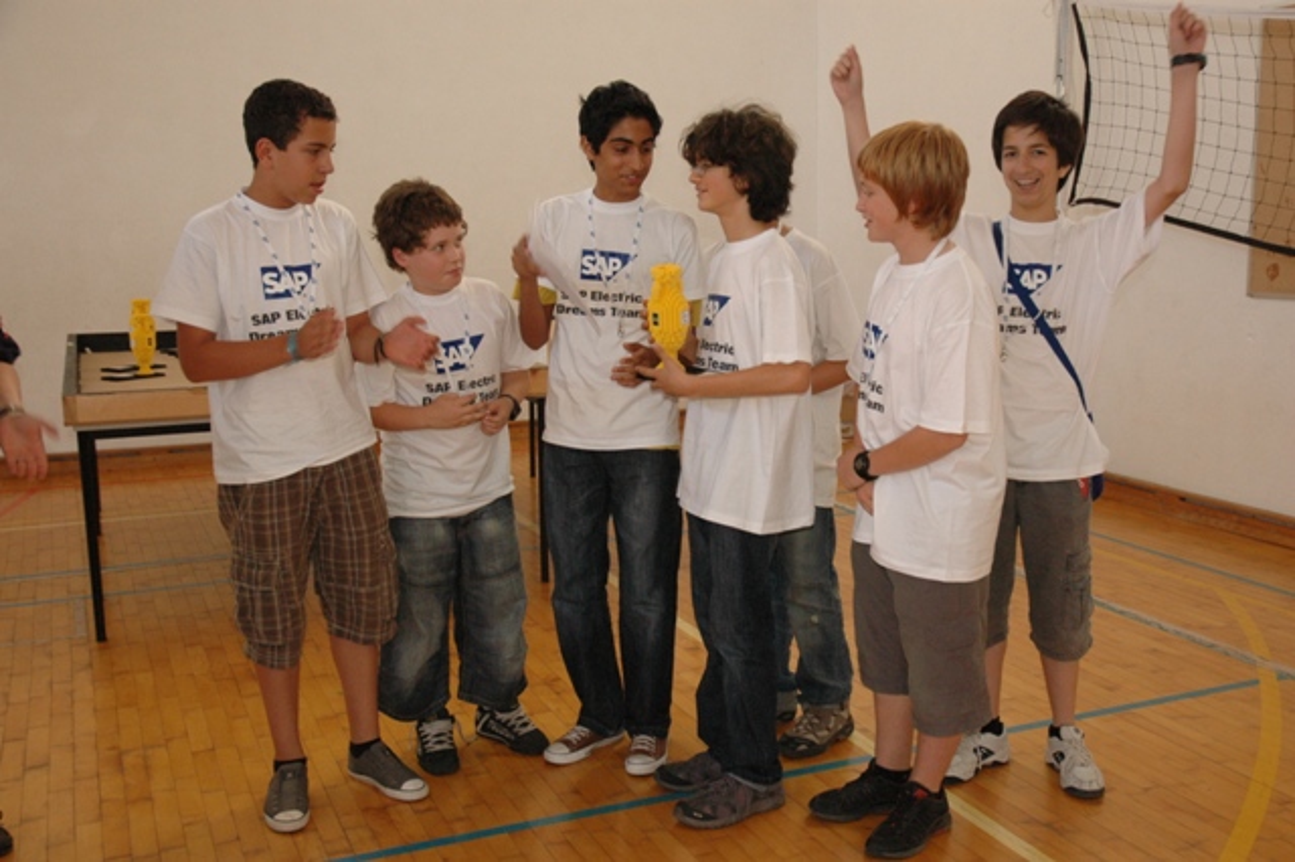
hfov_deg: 47.9
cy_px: 431
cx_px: 648
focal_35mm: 40
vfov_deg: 33.0
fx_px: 1456
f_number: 4
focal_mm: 27
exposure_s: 1/60
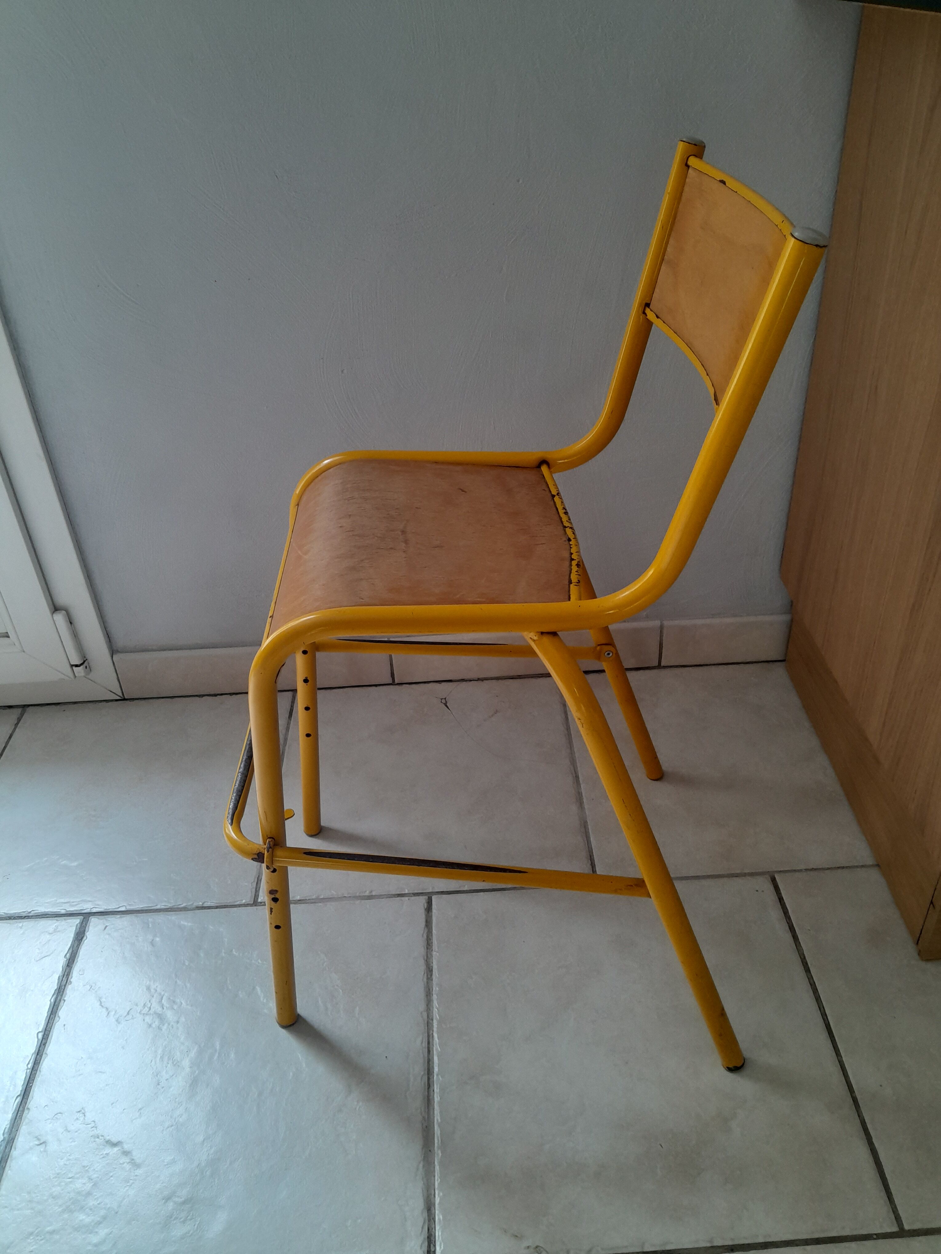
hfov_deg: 53.1
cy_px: 627
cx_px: 470
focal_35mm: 26
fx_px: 942
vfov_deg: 67.3
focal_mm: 3.98
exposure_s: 1/50
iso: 160
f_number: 1.8
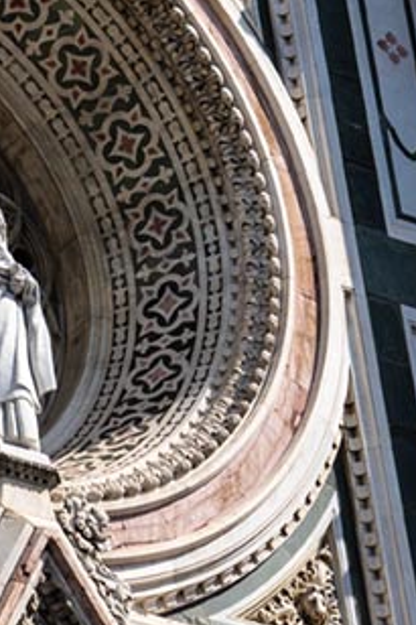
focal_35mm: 312
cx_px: -181
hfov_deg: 4.4
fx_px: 5410
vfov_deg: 6.4
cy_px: -621
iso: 100
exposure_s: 1/800
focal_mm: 44.4
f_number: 5.6
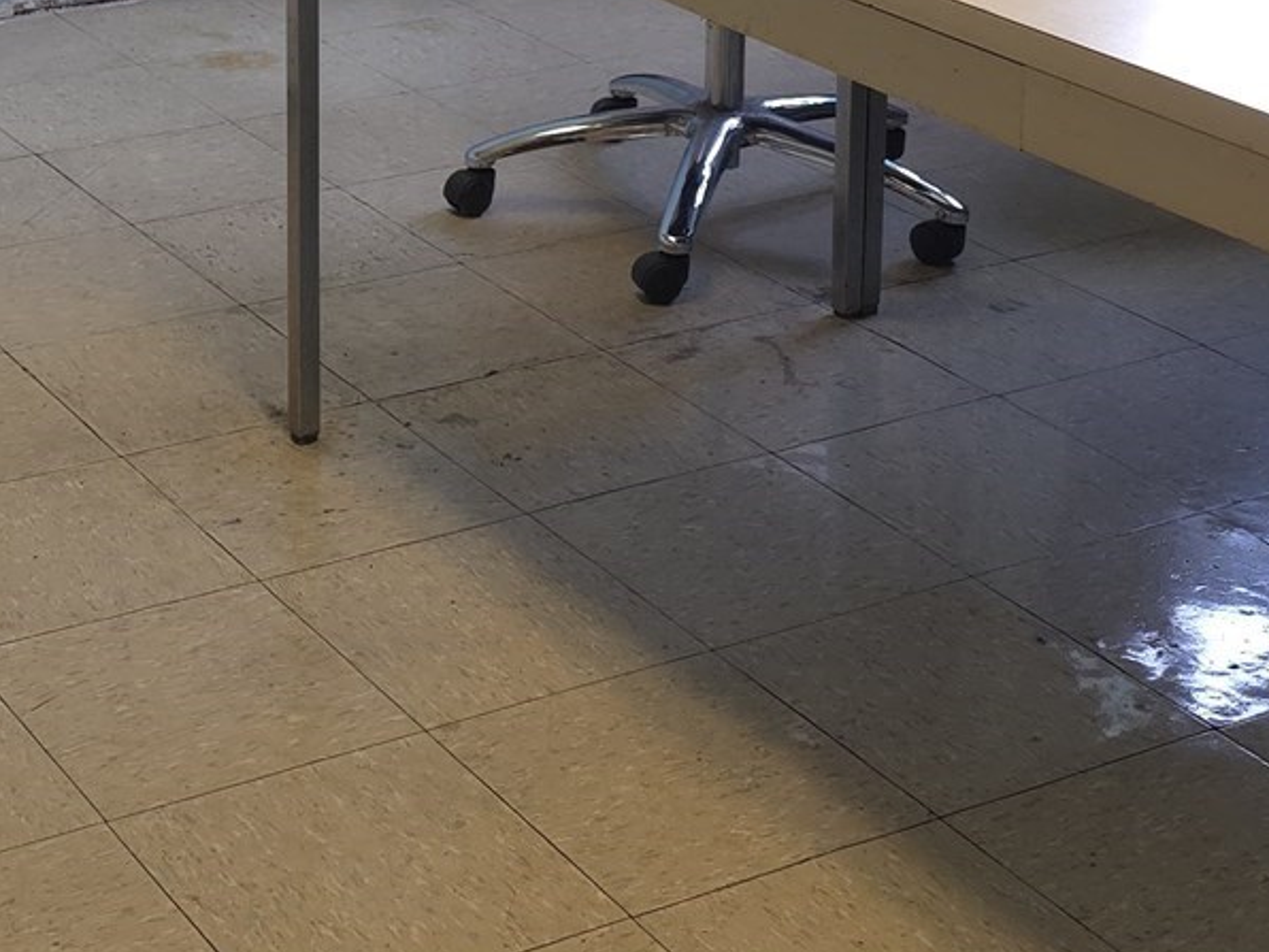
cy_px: -258
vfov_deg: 17.6
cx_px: 202
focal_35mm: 79
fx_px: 2896
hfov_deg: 24.2
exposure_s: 1/60
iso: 80
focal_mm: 6.3
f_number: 1.7
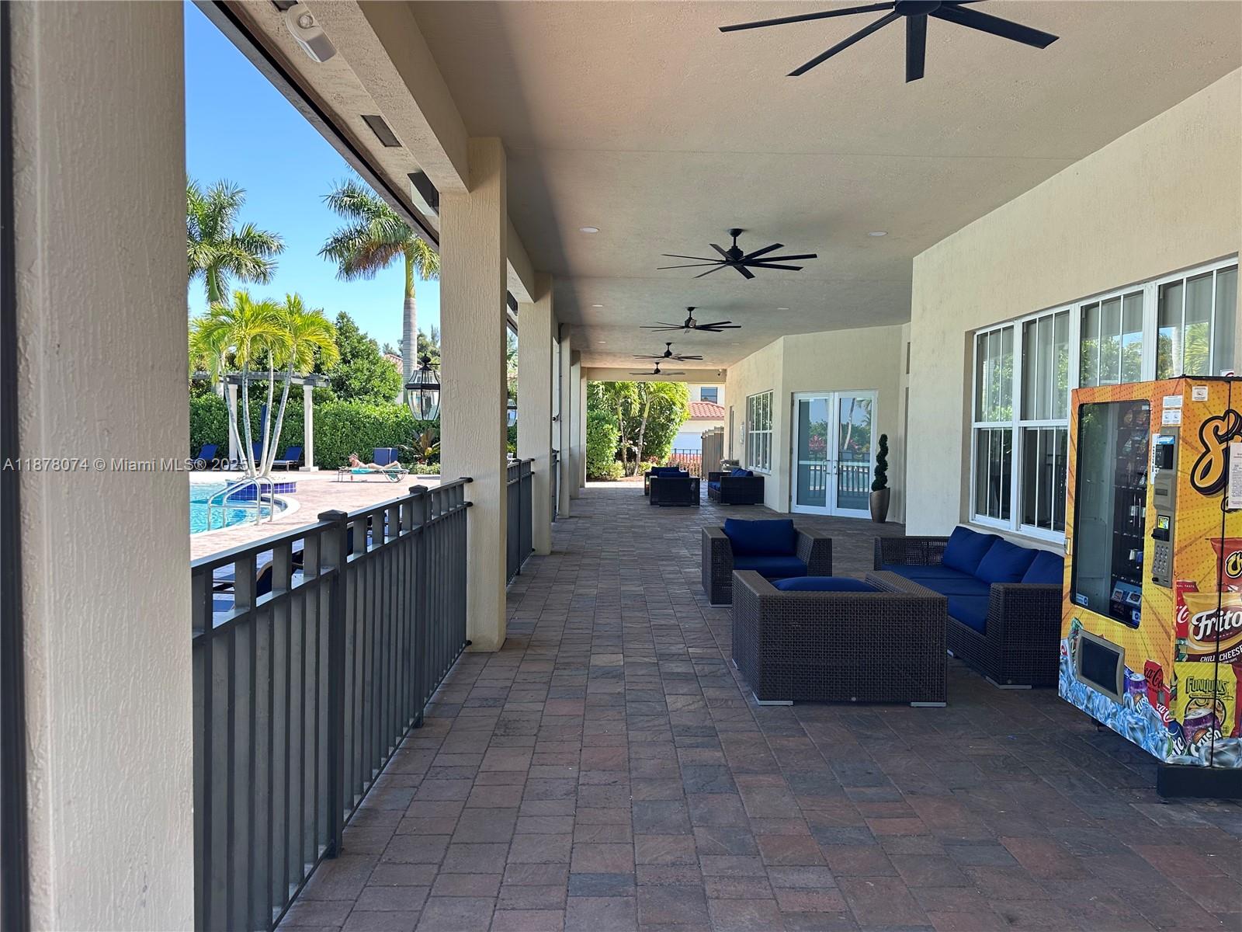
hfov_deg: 71.6
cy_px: 466
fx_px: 861
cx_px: 621
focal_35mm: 24
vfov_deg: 56.8
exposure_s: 1/564
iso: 80
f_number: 1.78
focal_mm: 6.86
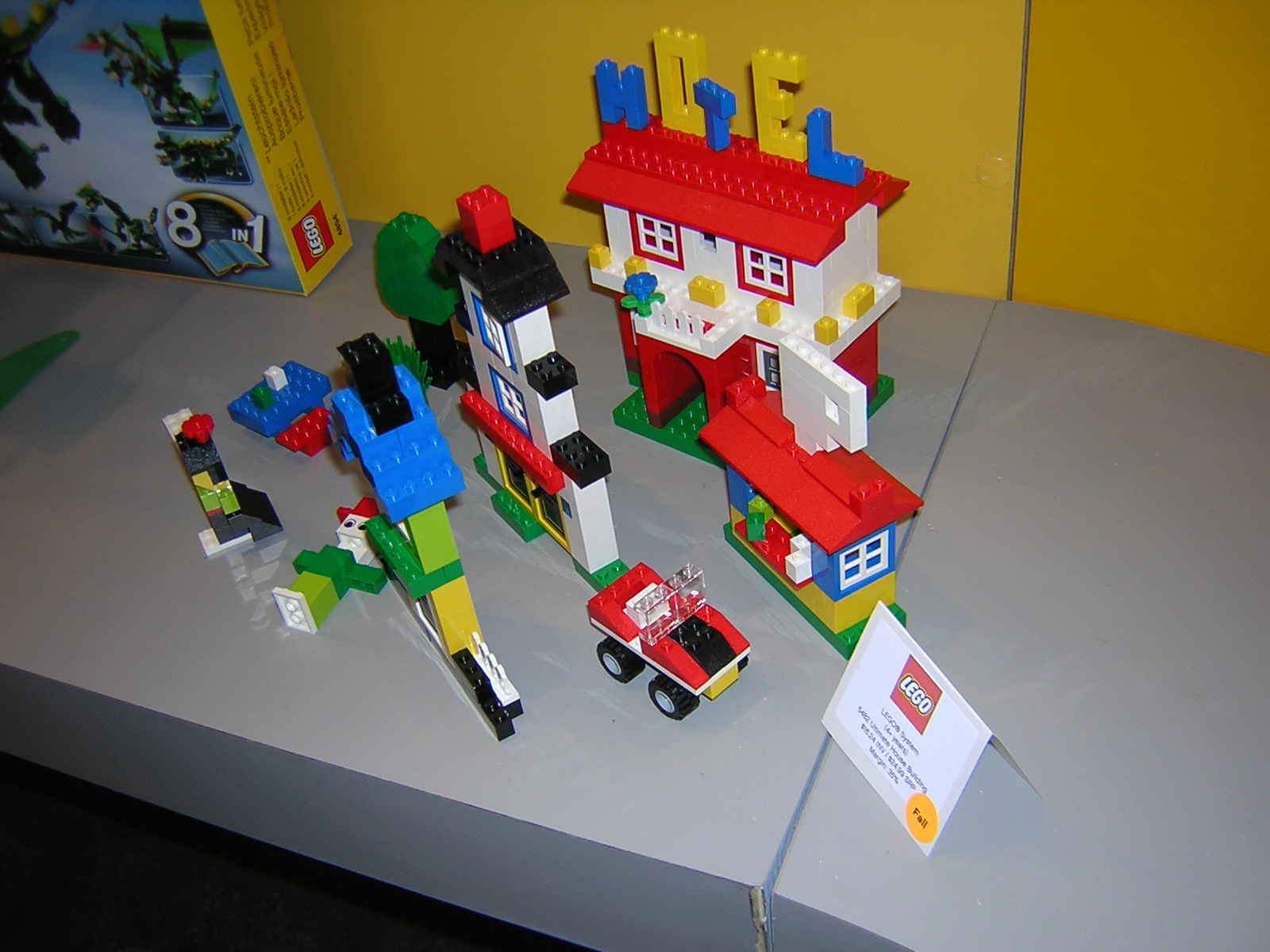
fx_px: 1321
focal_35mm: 36
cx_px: 635
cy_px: 476
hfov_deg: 51.4
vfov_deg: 39.7
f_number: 2.6
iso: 100
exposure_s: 1/60.1
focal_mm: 4.7
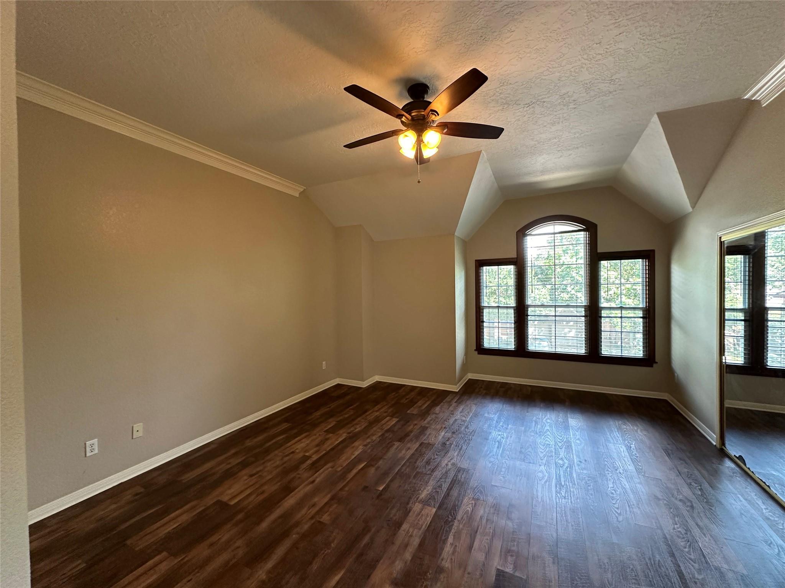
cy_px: 294
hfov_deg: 102.1
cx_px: 392
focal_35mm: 14
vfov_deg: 85.7
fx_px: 317
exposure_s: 1/60
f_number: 2.2
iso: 320
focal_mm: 2.22
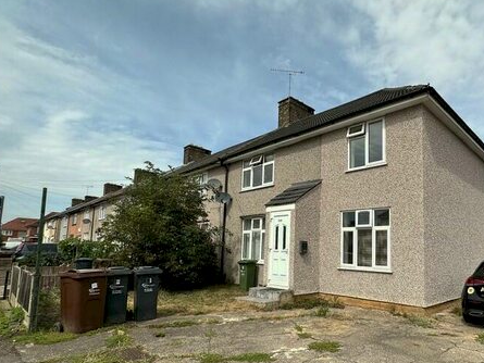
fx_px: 308
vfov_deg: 60.5
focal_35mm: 22
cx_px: 313
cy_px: 221
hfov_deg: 74.5
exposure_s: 1/2451
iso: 50
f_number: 2.2
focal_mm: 2.22
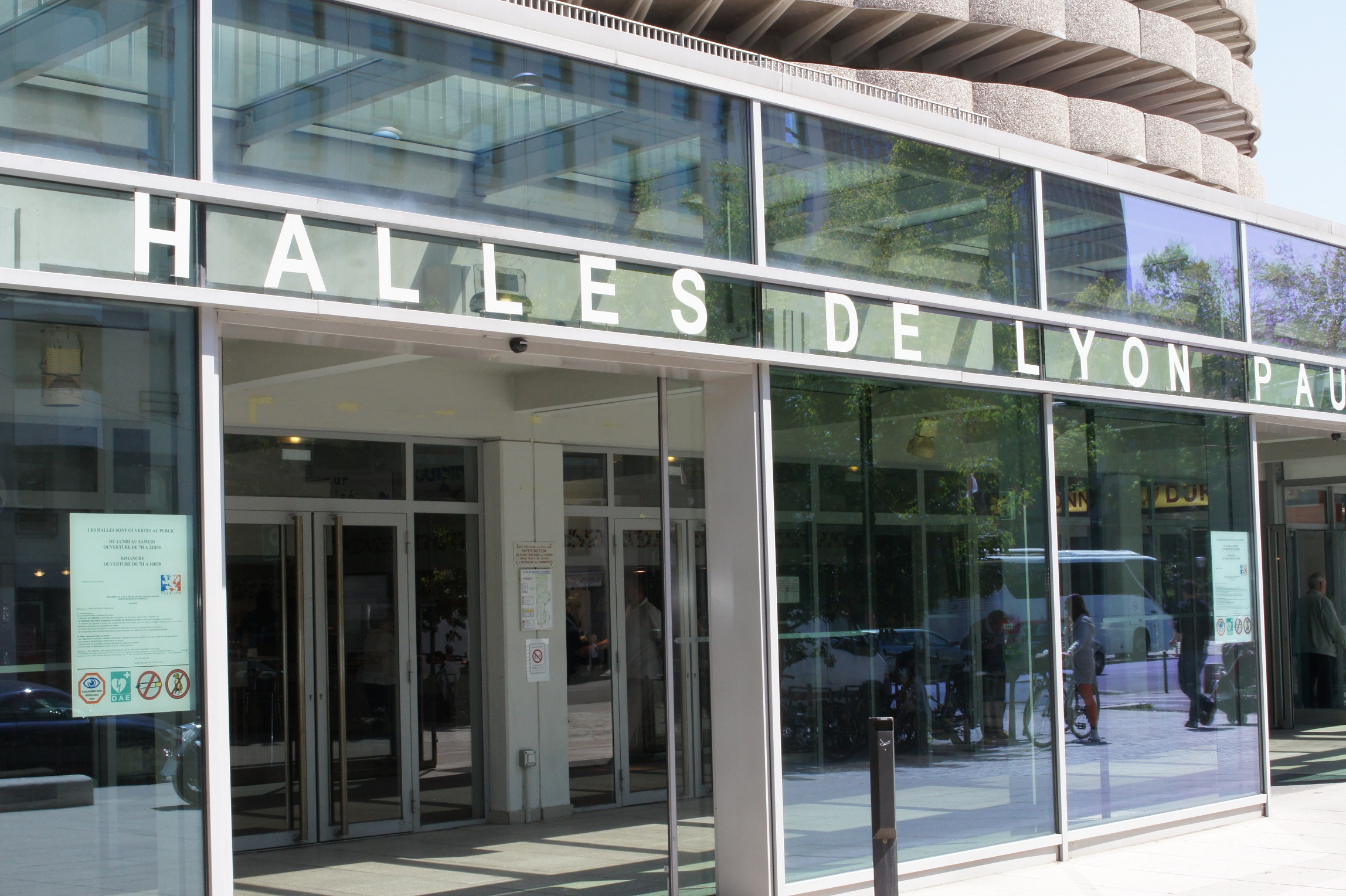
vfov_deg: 25.7
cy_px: 448
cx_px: 673
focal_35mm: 52
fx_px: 1962
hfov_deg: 37.9
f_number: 22
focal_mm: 35
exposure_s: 1/80
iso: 400
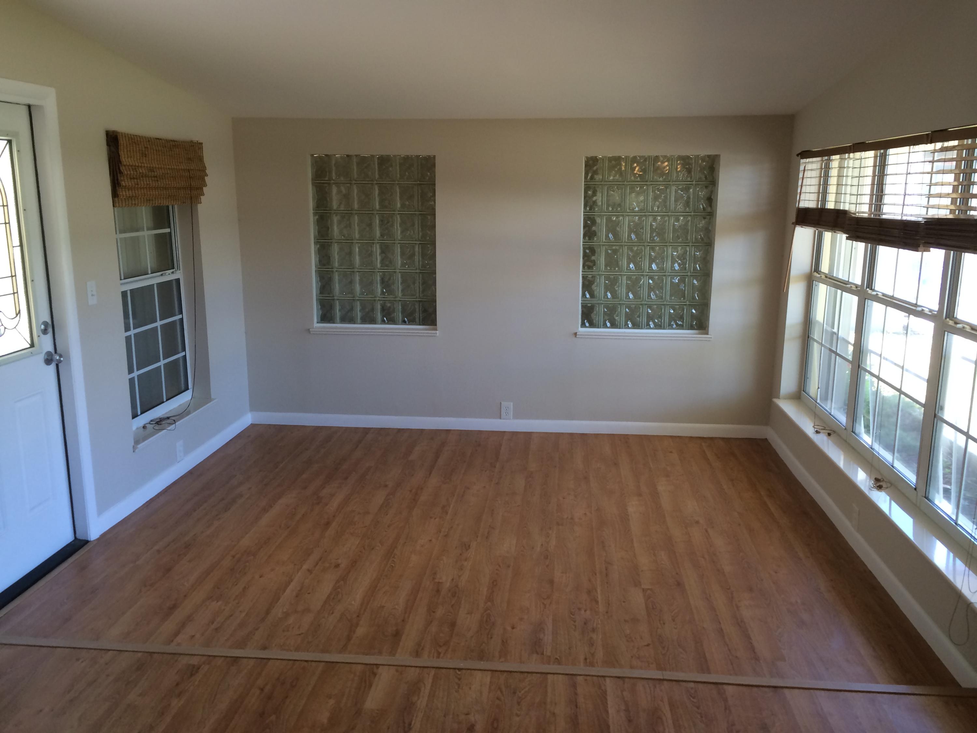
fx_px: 847
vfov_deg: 46.8
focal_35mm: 30
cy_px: 366
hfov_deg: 60.0
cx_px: 488
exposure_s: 1/40
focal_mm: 4.12
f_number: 2.2
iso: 40
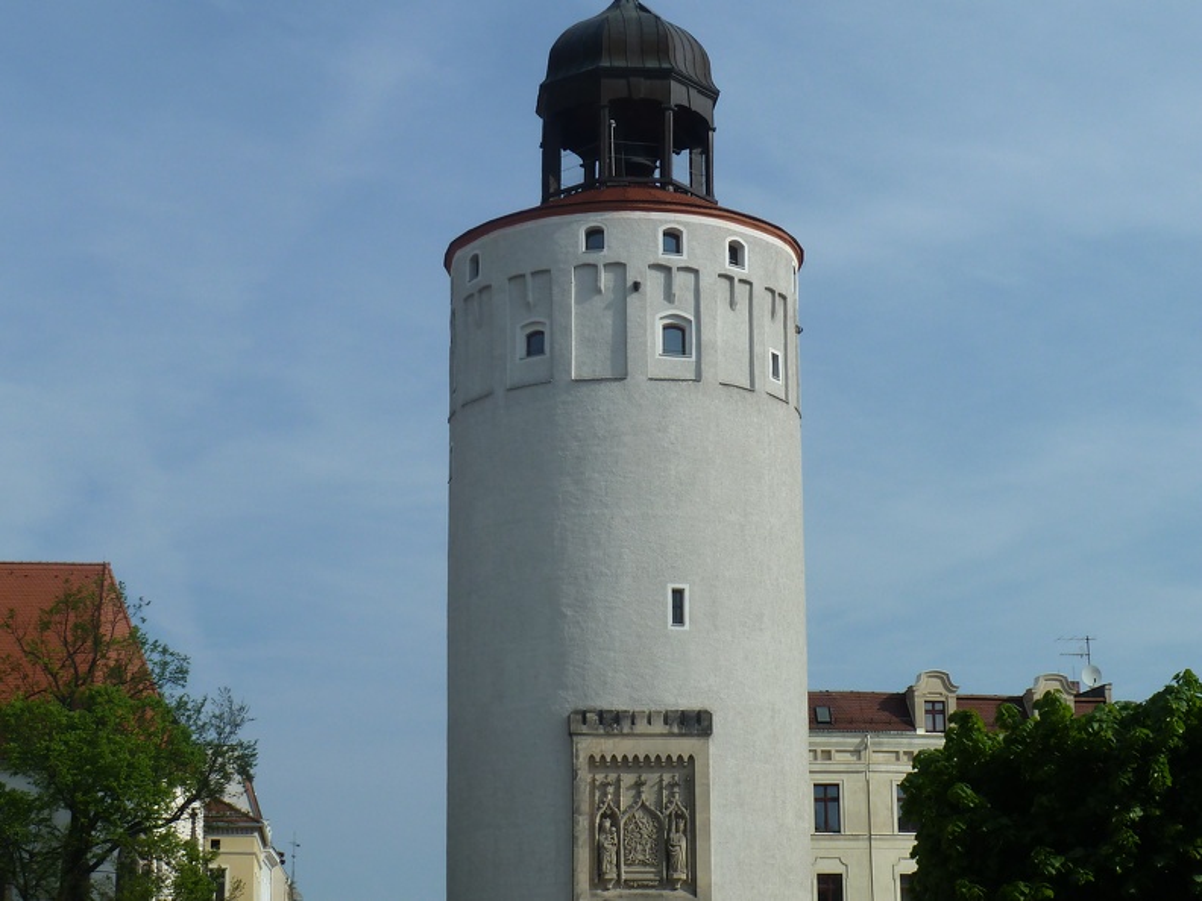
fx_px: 1806
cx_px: 601
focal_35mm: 52
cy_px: 450
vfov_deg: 28.0
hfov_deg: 36.8
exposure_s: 1/500
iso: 80
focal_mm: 8.5
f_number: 5.6
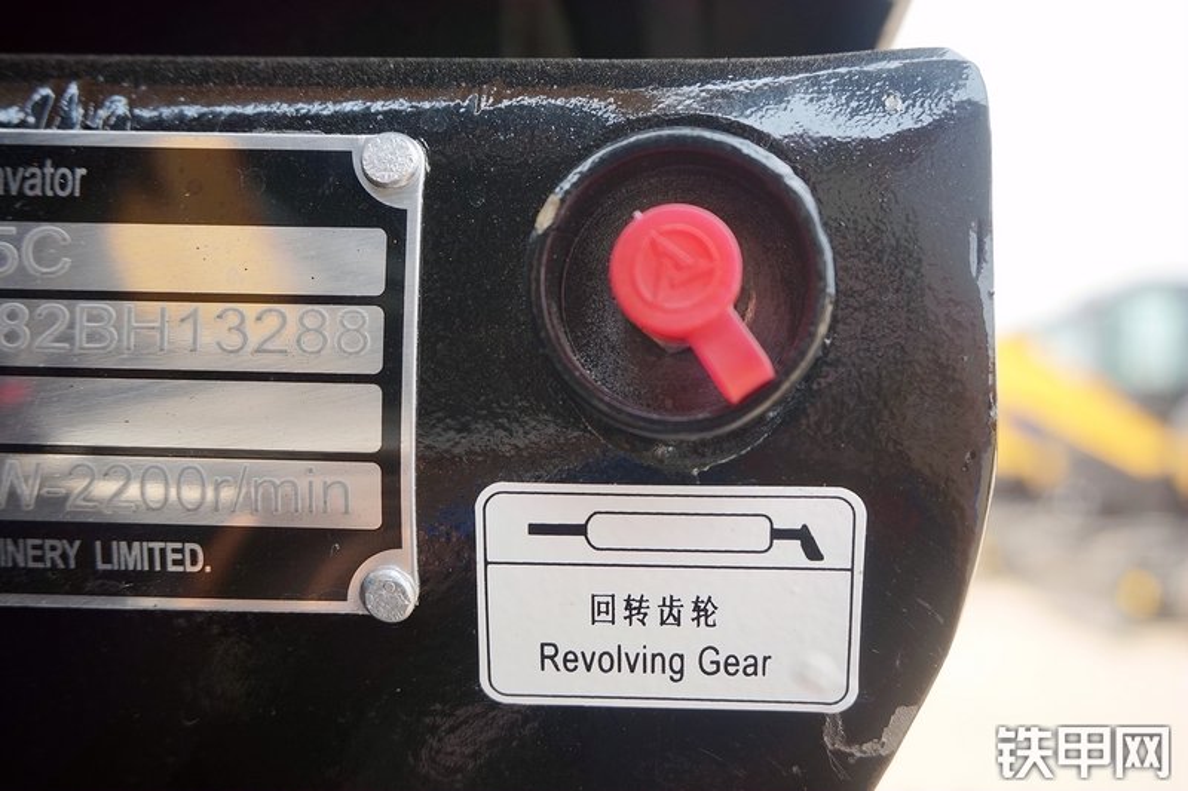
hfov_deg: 51.3
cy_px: 396
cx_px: 594
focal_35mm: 38
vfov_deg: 35.5
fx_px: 1237
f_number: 5.6
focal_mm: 25
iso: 100
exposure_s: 1/100
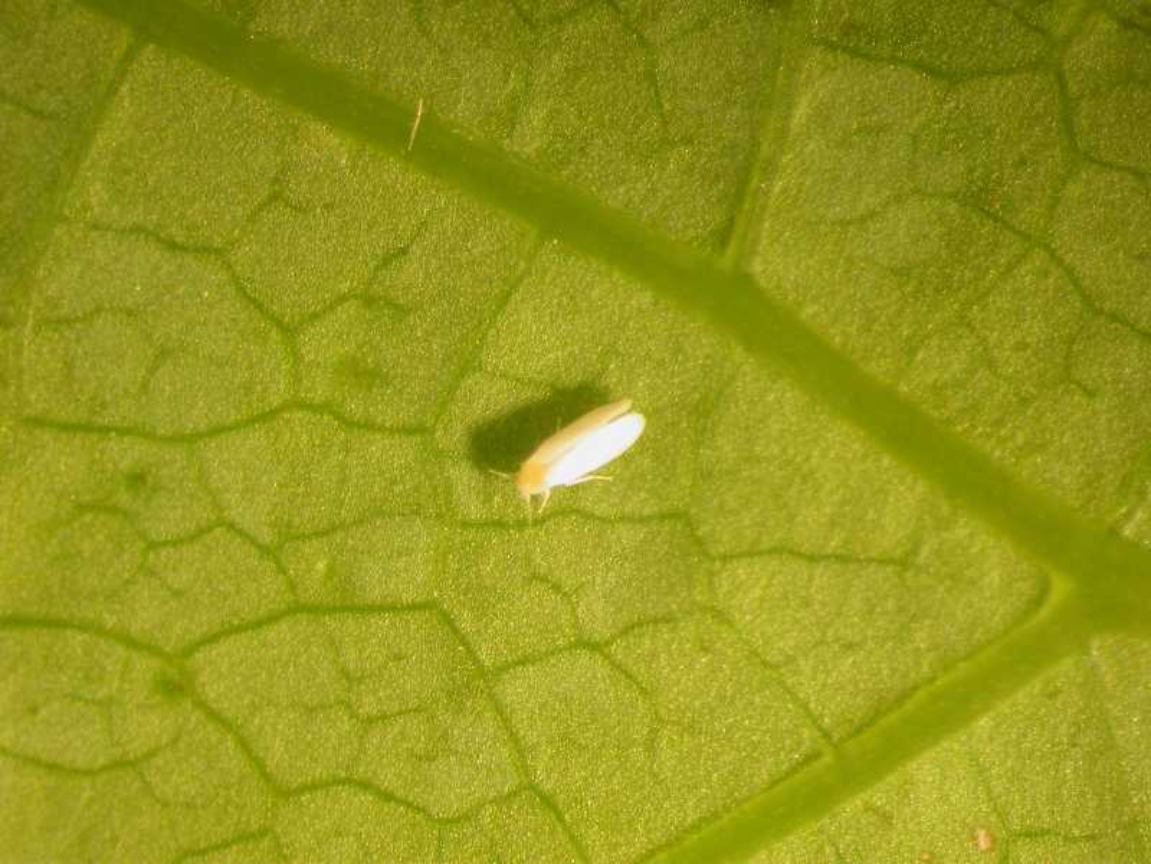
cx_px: 576
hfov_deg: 17.0
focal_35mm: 116
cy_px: 432
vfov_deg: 12.8
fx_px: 3857
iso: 100
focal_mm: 24
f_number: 4.3
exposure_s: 1/6.5
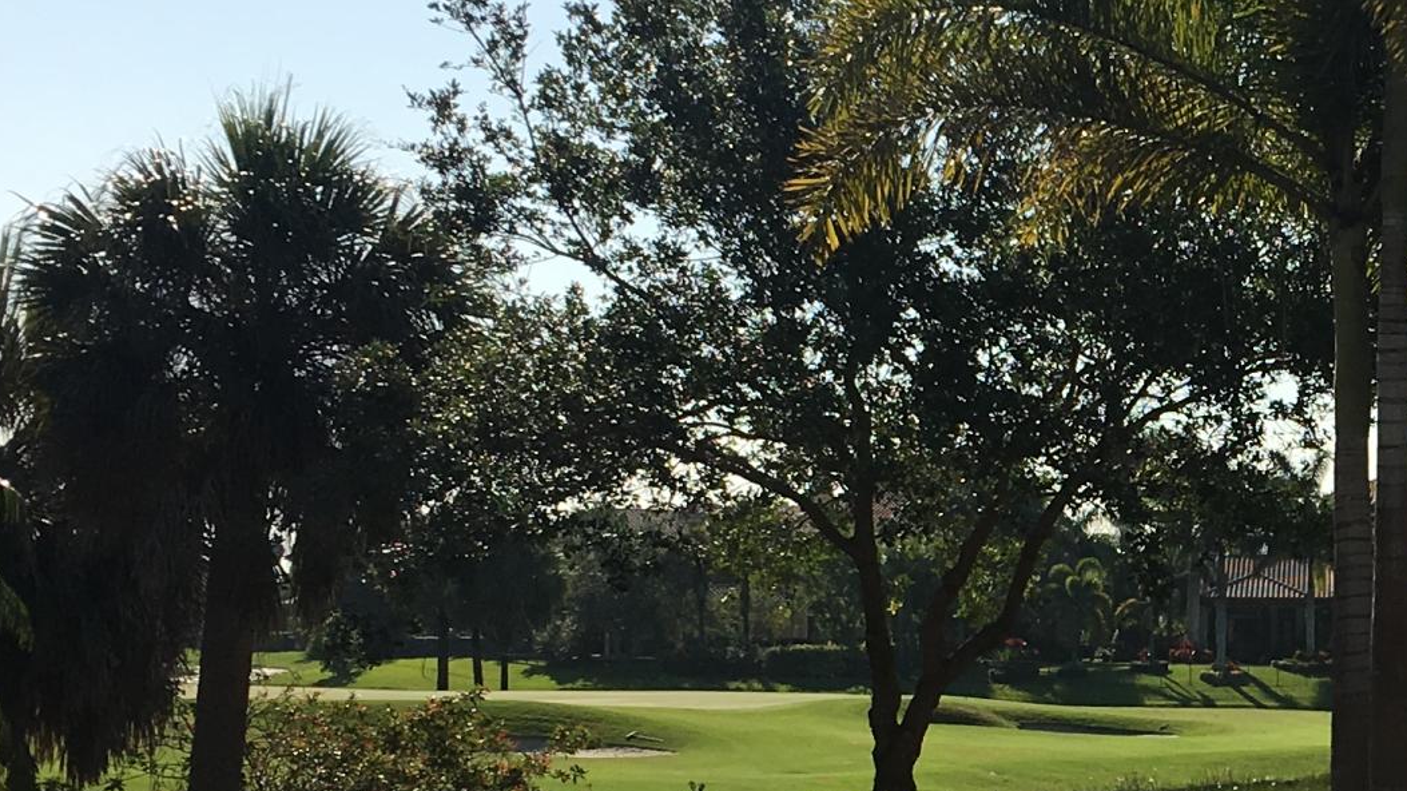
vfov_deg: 13.3
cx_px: 1506
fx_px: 3357
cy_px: 711
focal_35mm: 90
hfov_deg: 22.5
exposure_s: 1/1451
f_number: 2.2
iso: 25
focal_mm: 4.15
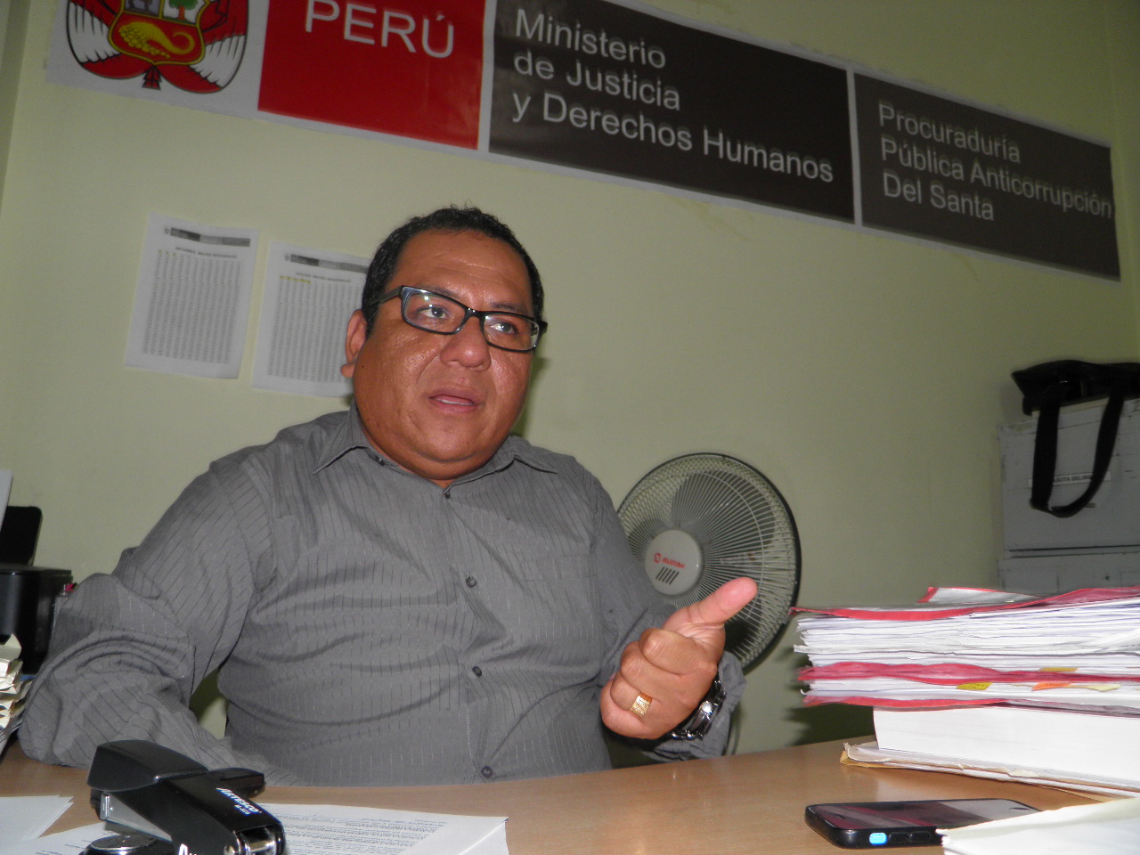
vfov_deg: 49.7
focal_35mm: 28
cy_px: 428
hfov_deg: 63.4
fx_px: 922
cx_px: 570
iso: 100
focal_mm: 4.9
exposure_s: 1/30
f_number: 2.8
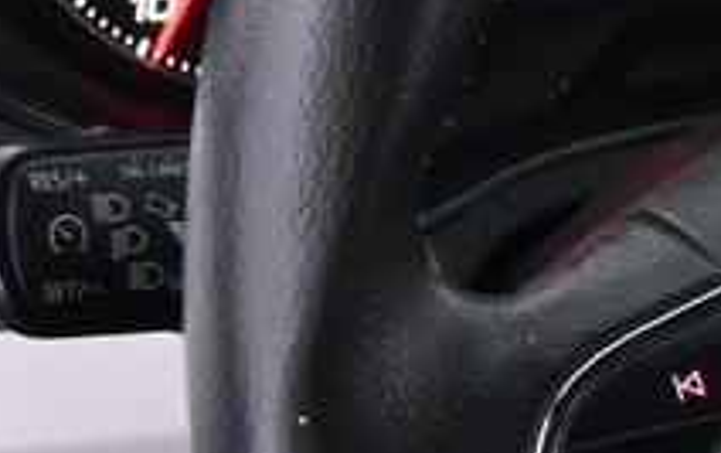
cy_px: 385
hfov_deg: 9.1
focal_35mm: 210
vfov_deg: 6.3
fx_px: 4131
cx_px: 1639
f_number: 5.6
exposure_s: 1/30
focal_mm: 18
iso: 5000
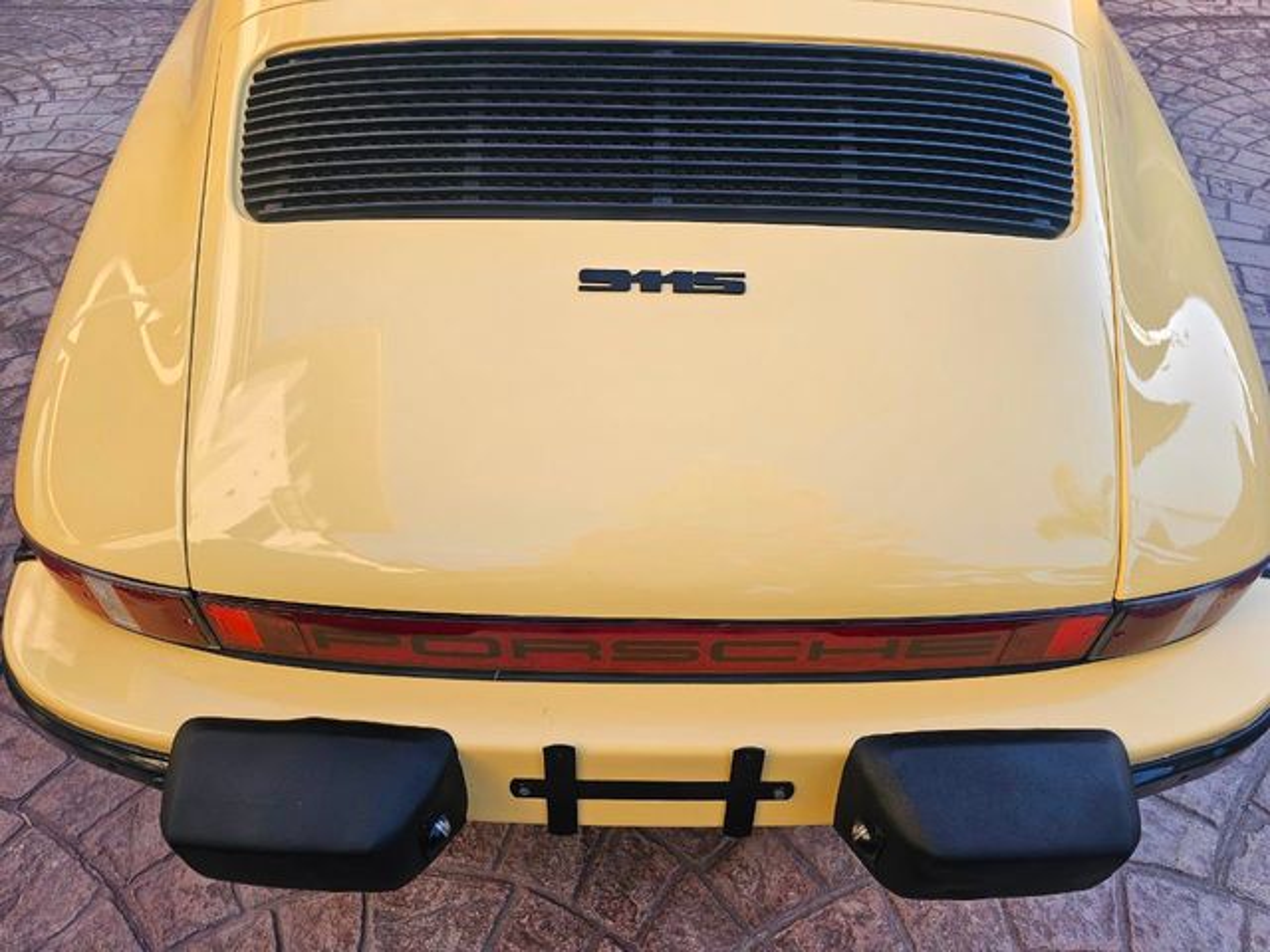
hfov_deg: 73.9
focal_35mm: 23
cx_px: 635
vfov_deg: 58.9
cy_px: 476
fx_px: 844
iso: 50
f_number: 1.7
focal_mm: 6.3
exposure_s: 1/359
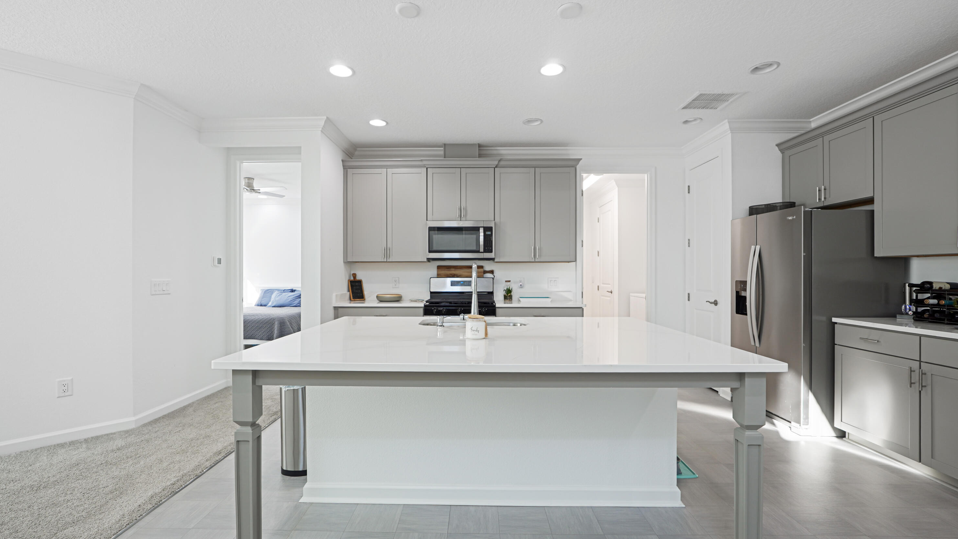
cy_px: 275
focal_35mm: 16
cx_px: 471
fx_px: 406
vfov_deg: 67.1
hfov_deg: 99.4
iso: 100
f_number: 5.6
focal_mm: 10
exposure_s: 1/5
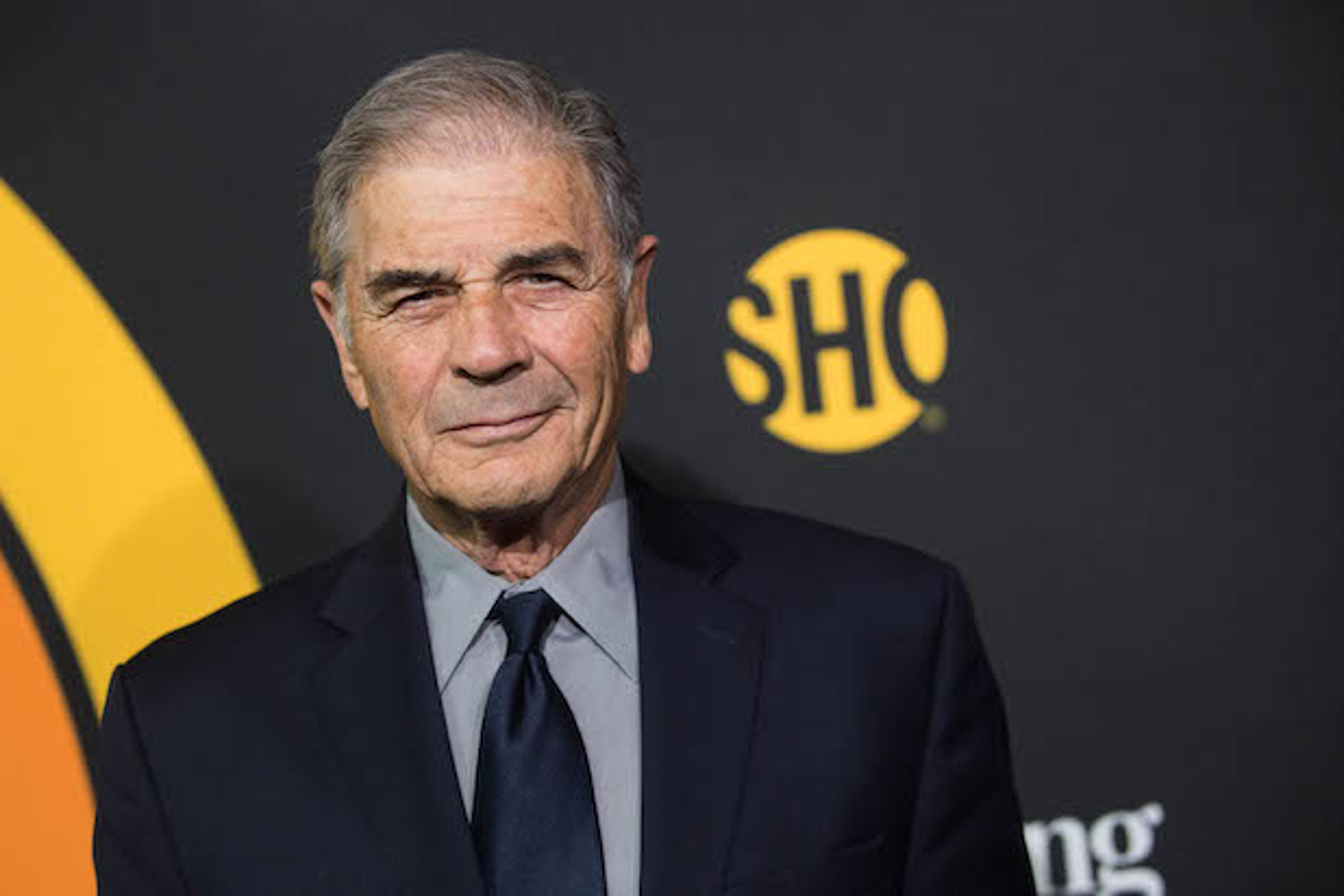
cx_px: 672
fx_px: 2912
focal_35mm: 78
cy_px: 448
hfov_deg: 26.0
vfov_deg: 17.5
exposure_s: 1/640
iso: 1600
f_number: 2.8
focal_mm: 78
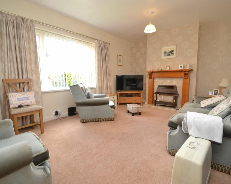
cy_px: 92
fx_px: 116
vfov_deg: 77.0
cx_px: 122
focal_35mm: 17
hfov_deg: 89.6
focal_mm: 10
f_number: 3.5
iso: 500
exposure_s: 1/60
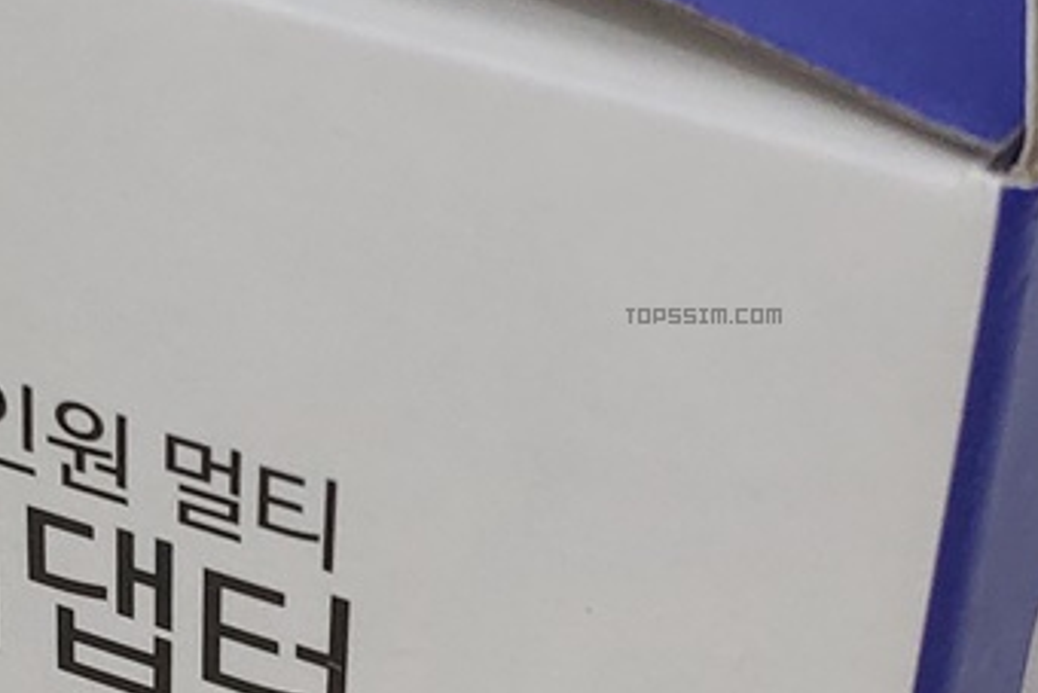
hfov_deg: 42.0
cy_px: 667
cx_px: 235
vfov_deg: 28.3
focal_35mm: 45
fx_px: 1298
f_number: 1.8
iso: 249
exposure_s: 1/120
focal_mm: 4.22
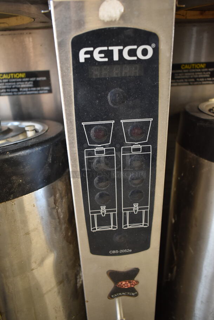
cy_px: 160
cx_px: 107
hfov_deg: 48.0
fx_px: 240
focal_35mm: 27
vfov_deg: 67.3
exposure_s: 1/30
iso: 900
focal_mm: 18
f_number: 3.5
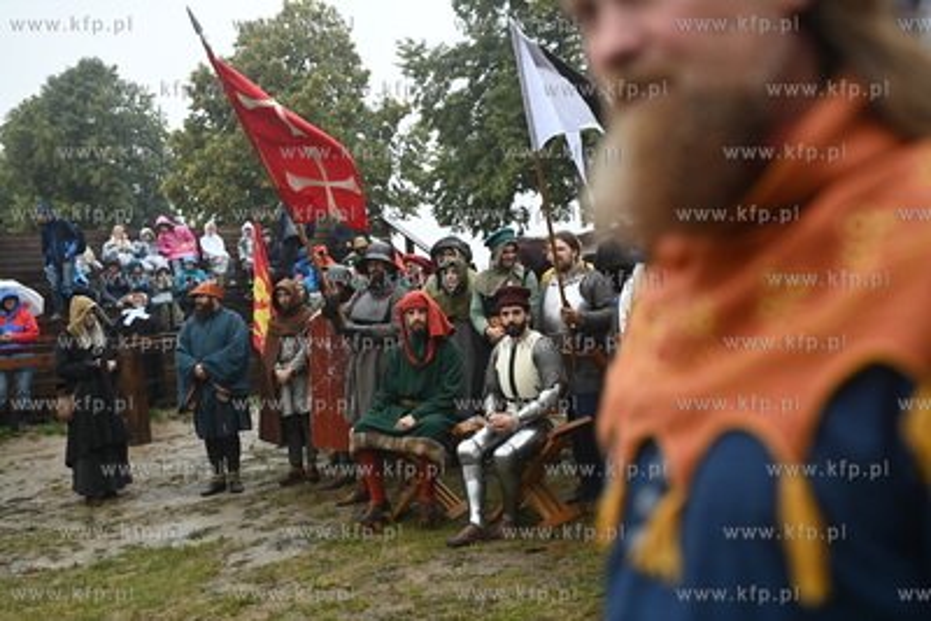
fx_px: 1035
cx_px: 466
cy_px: 310
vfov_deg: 33.4
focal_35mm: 40
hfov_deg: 48.4
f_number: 2.5
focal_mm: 40
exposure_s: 1/1000
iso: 250
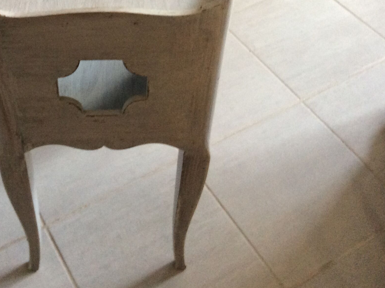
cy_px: 55
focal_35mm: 53
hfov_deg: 35.7
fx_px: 589
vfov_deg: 26.9
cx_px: 116
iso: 160
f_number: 2.4
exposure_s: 1/25
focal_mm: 3.3
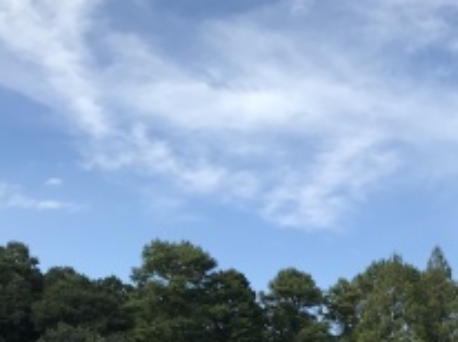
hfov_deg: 27.4
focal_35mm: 68
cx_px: 422
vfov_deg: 20.8
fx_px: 899
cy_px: 354
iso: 20
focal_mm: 3.99
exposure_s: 1/1389
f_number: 1.8
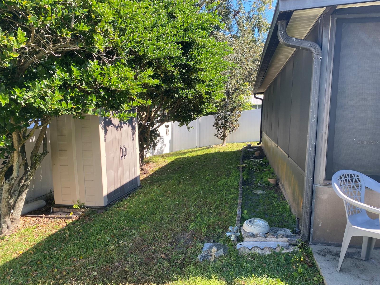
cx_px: 190
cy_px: 142
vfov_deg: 53.1
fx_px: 285
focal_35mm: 26
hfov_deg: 67.3
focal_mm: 4.25
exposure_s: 1/439
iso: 32
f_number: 1.8
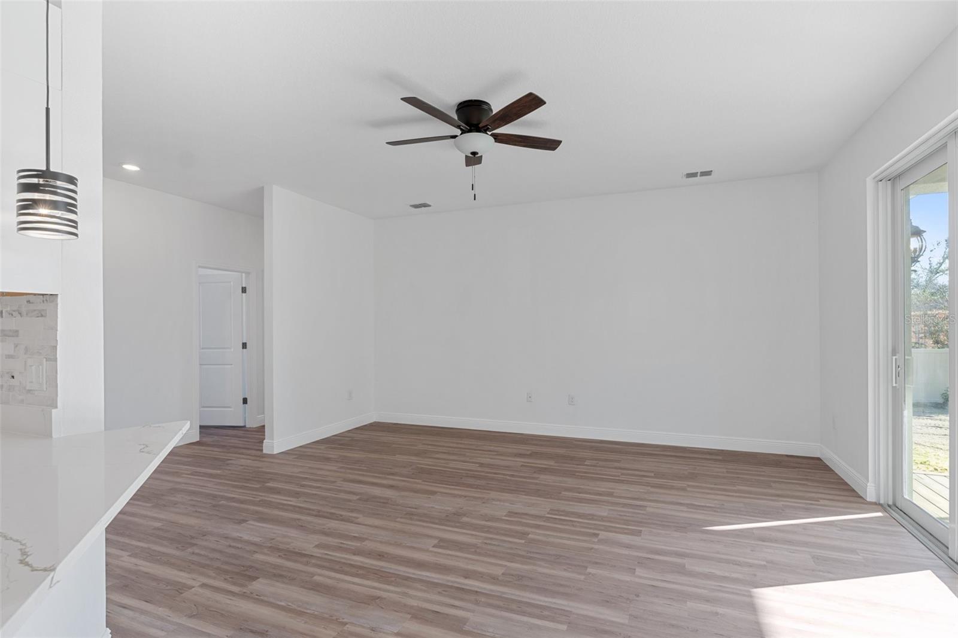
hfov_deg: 90.5
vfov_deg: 67.8
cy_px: 319
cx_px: 479
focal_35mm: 18
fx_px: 475
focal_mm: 11.9
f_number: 8
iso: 100
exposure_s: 1/3
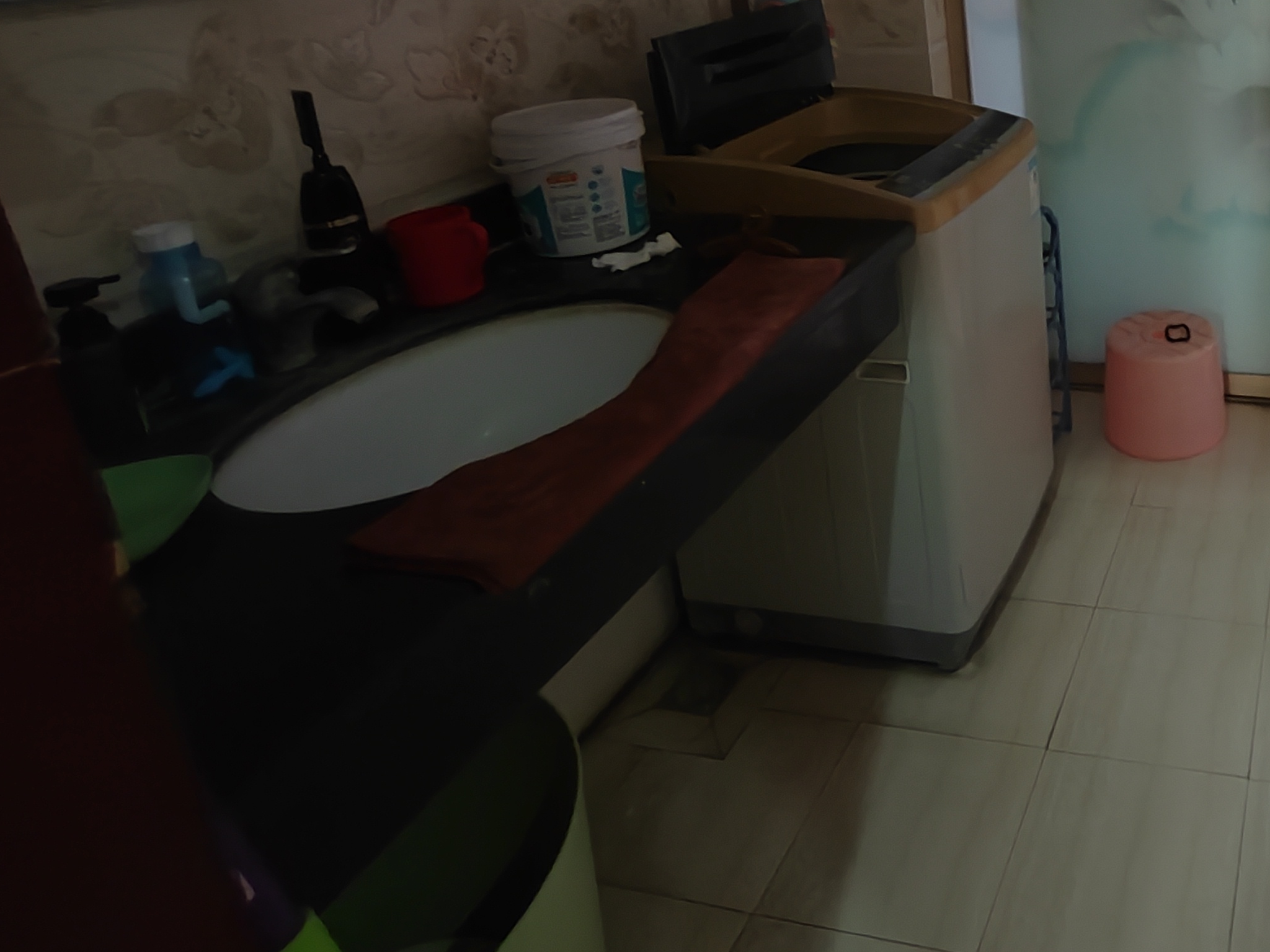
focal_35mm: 26
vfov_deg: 49.0
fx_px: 954
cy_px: 151
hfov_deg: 58.0
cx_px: 1135
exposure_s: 1/14
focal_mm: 2.16
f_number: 2.2
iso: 2500
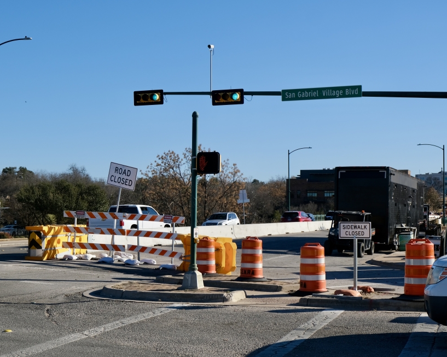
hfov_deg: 34.7
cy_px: 176
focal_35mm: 54
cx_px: 198
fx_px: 714
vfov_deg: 28.1
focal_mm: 31.5
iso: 160
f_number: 5.6
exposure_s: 1/900
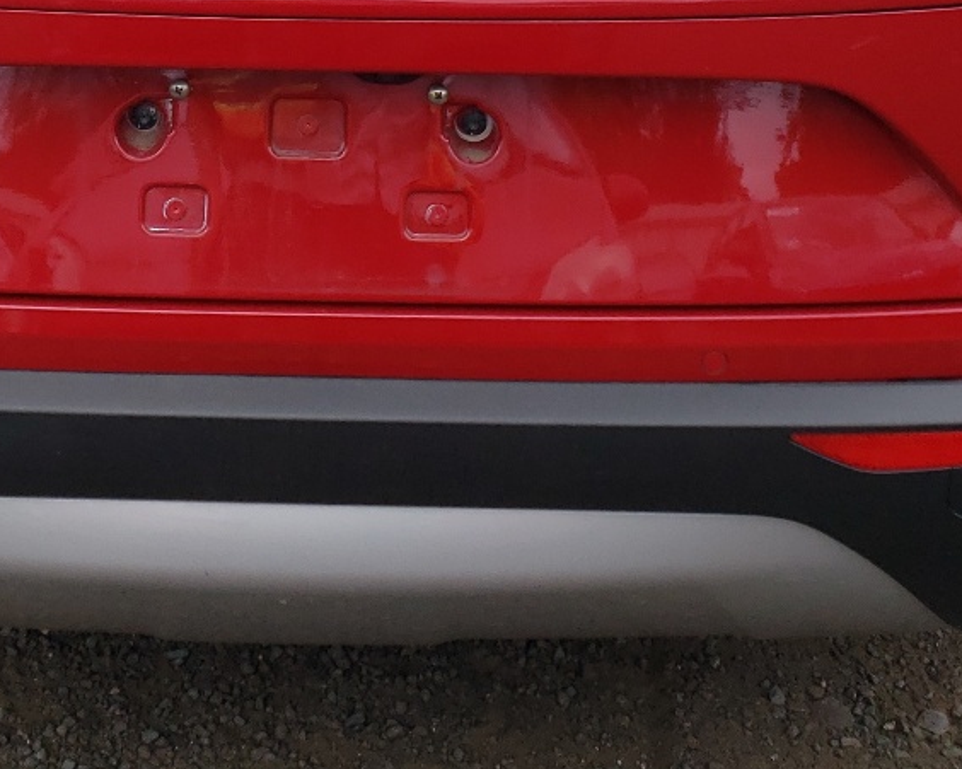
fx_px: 2050
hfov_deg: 26.4
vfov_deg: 19.5
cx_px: 394
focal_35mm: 72
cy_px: -249
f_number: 1.5
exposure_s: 1/2000
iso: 50
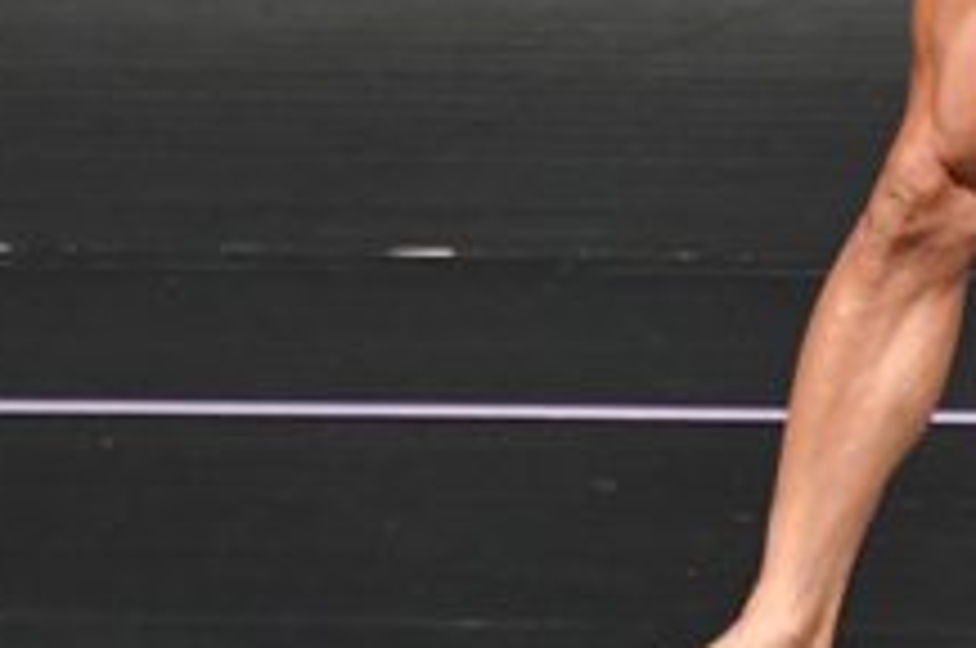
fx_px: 36302
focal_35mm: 1341
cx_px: 1208
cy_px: -189
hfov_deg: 1.5
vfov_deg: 1.0
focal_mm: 250
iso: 4000
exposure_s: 1/400
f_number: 5.6
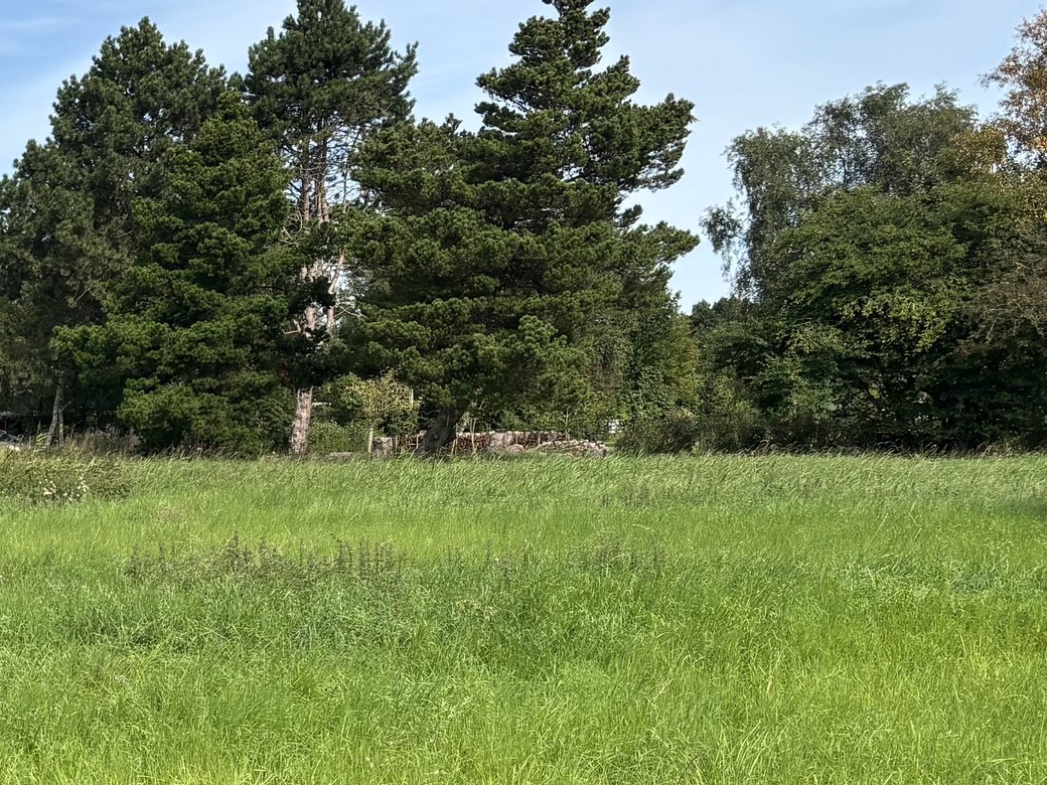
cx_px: -380
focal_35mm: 75
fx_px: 2268
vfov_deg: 19.1
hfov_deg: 22.7
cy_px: 782
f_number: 1.6
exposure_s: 1/2451
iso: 50
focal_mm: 5.96
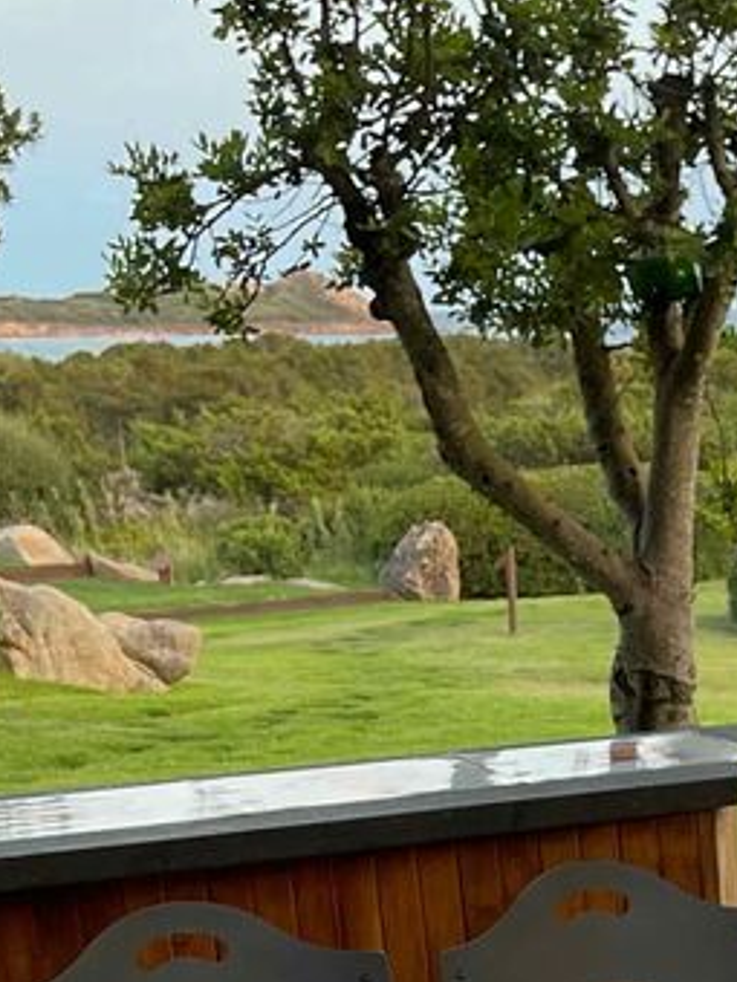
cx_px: 1188
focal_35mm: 88
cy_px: 1181
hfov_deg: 15.2
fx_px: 2498
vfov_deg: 20.8
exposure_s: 1/112
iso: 125
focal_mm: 5.1
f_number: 1.6
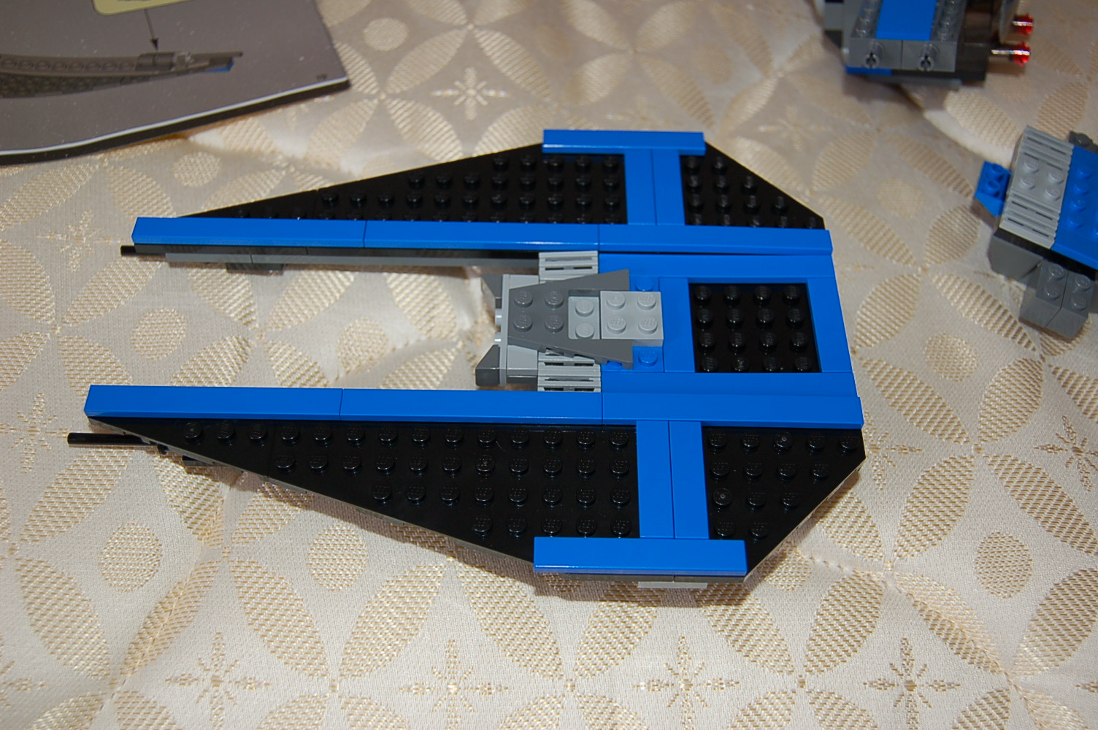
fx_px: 1188
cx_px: 549
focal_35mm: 39
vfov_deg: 34.1
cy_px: 365
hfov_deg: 49.6
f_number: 4
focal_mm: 26
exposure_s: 1/60
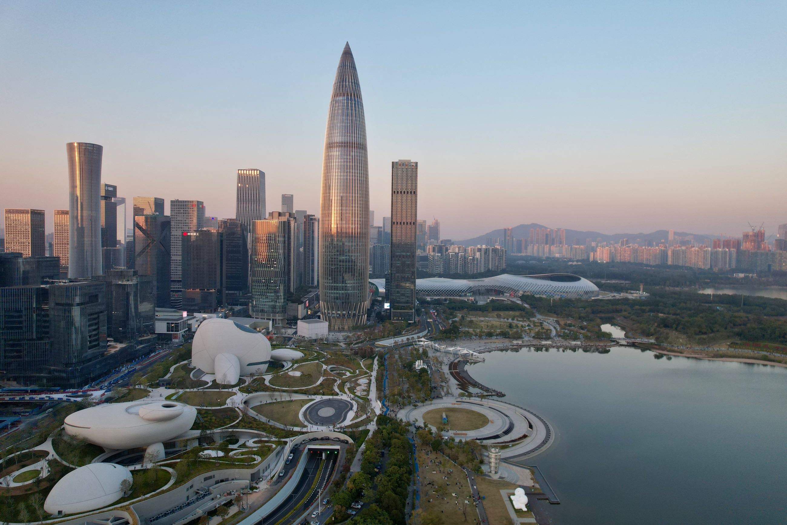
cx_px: 394
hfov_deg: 78.6
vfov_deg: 57.2
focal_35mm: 22
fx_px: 481
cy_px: 262
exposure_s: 1/350
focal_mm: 8.38
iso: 120
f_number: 2.8
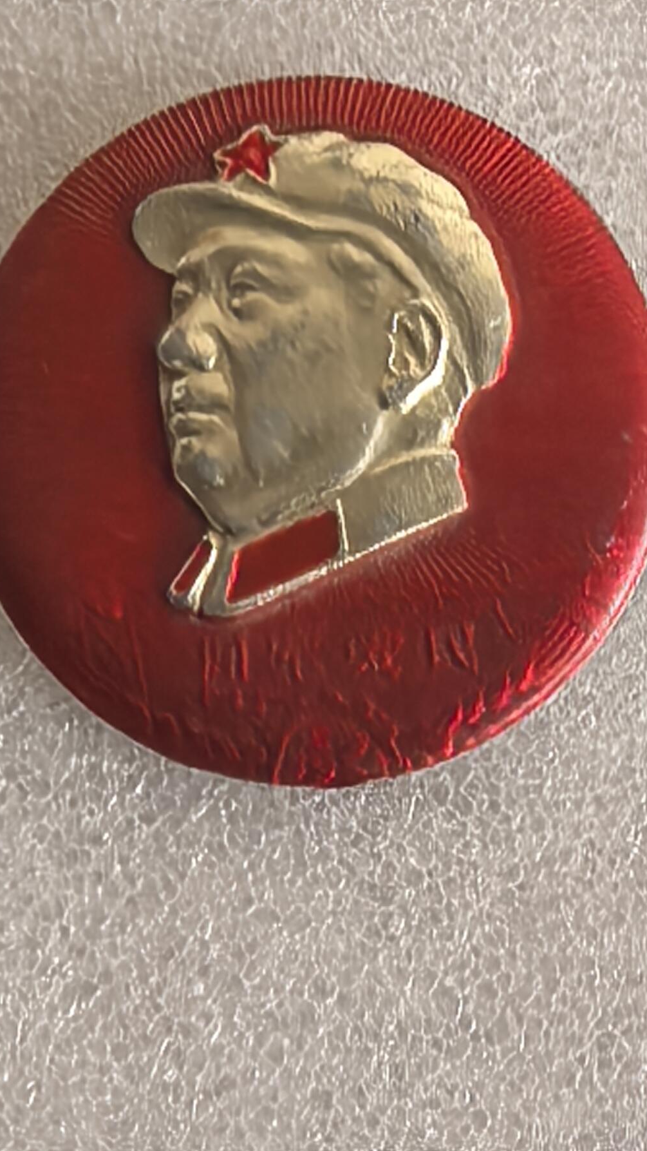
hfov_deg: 12.0
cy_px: 574
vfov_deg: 21.1
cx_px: 221
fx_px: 3080
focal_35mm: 101
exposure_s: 1/50
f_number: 2.2
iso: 160
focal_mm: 1.95
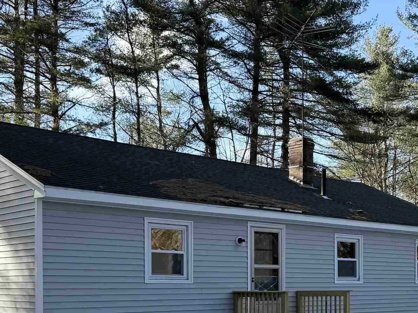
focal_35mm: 56
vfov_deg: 25.2
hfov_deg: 33.4
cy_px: 288
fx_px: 676
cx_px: 335
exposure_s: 1/1018
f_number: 1.78
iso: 80
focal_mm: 6.76
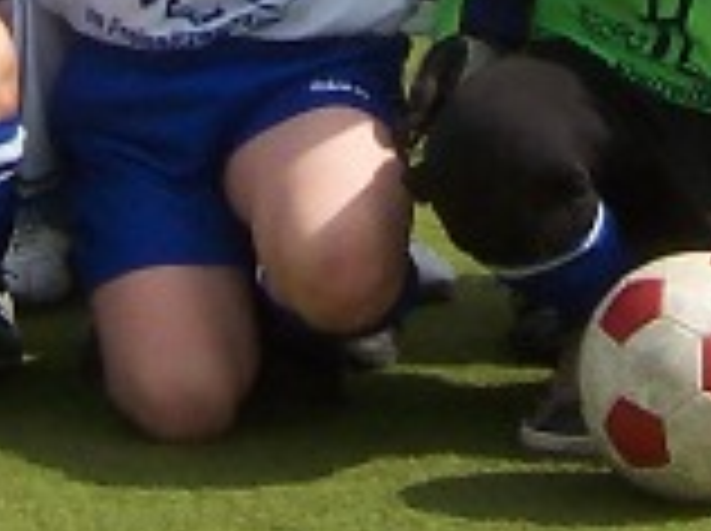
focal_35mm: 146
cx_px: 670
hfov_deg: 13.4
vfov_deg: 9.6
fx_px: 2994
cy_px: -454
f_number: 5.6
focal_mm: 5.6
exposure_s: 1/750
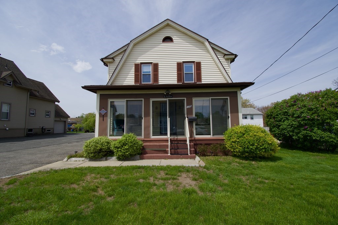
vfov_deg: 77.3
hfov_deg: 100.4
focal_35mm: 15
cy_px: 112
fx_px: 141
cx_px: 169
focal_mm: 10
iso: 100
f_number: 9
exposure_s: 1/320
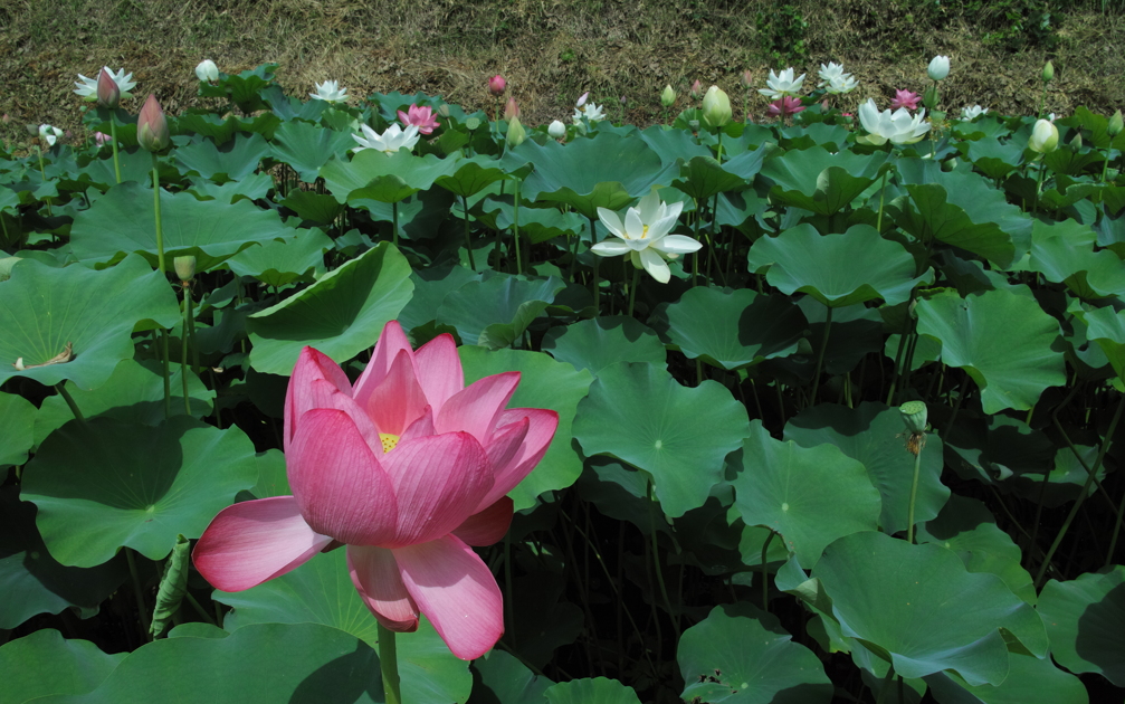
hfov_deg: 64.6
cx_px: 554
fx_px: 889
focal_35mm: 29
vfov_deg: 43.2
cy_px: 361
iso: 100
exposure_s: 1/160
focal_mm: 19
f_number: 16
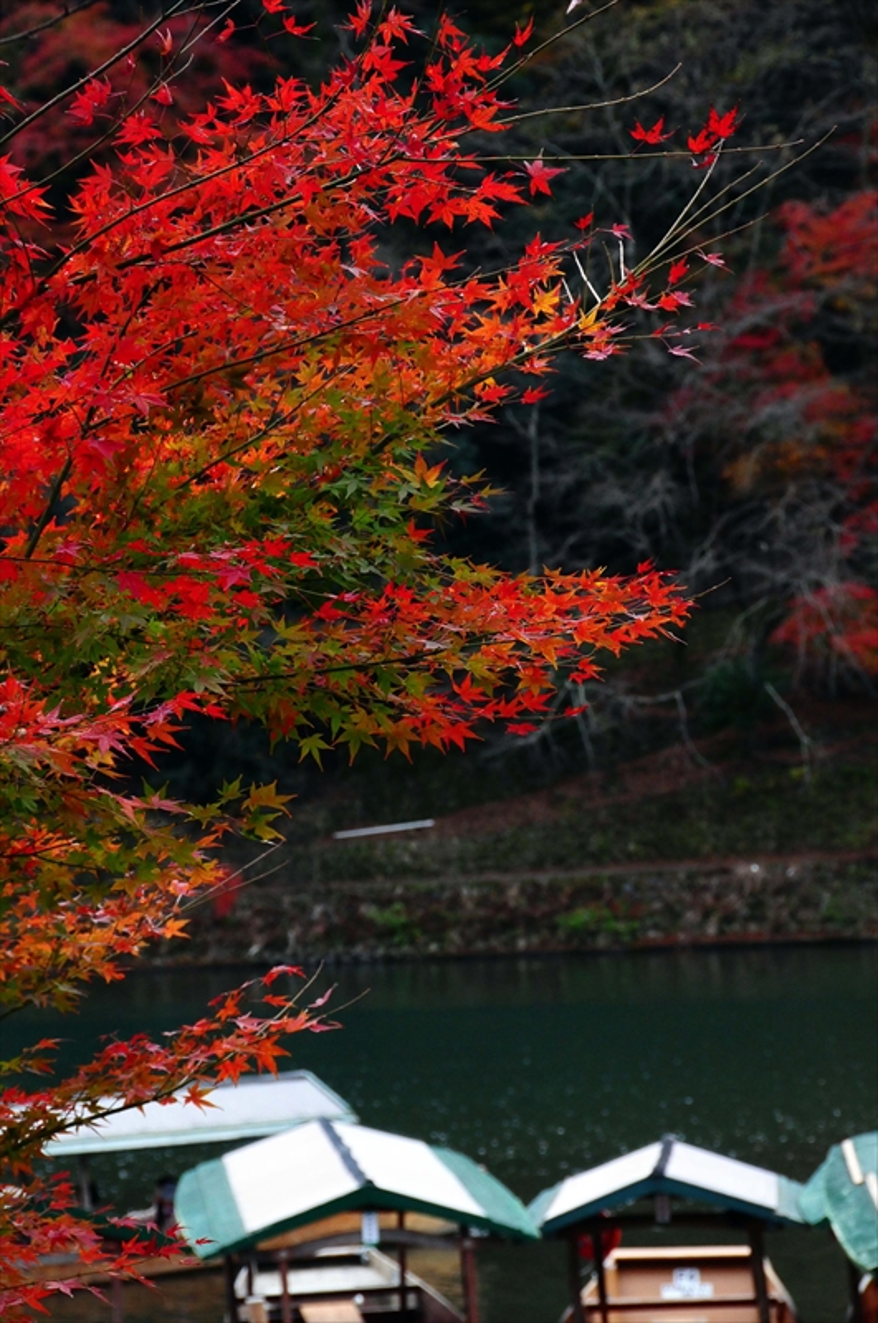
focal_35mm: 120
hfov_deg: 11.4
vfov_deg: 17.1
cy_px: 662
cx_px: 439
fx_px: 4403
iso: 1250
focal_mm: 80
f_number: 8
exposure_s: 1/250
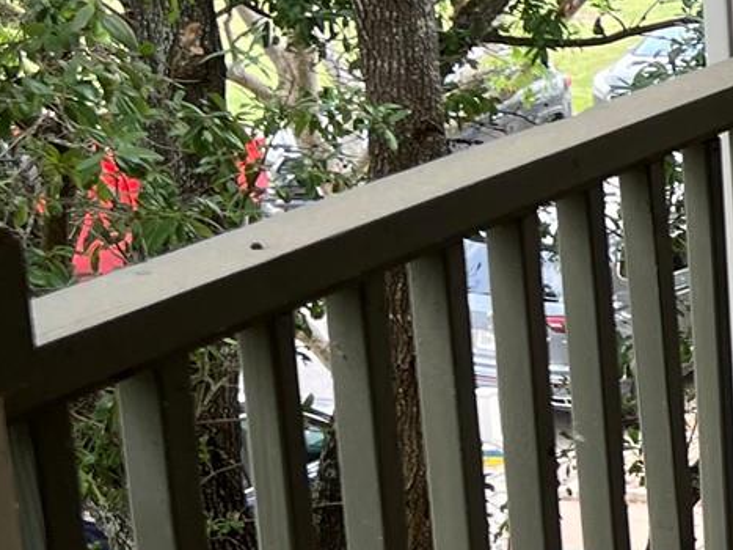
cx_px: 1325
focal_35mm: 114
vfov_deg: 13.0
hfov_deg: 15.0
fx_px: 2413
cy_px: 288
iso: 50
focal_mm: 5.7
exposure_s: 1/381
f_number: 1.5
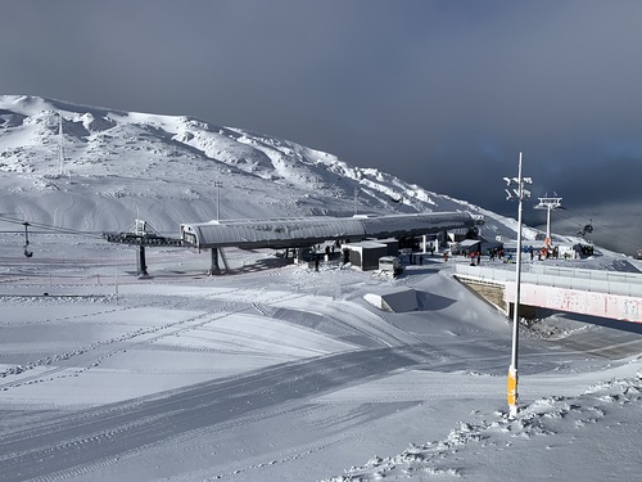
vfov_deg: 53.1
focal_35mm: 26
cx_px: 321
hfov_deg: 67.3
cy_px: 241
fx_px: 482
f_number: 1.8
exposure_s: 1/6452
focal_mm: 4.25
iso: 25
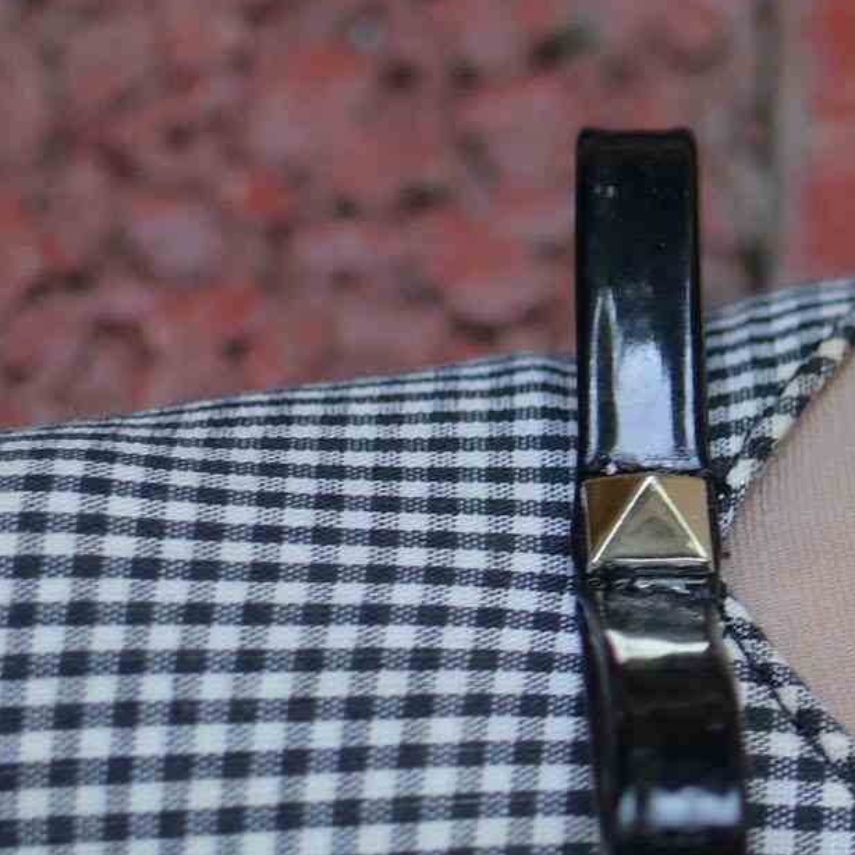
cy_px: 385
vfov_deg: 7.8
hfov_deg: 7.2
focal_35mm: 223
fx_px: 6232
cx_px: 2332
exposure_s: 1/250
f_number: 3.2
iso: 64
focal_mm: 35
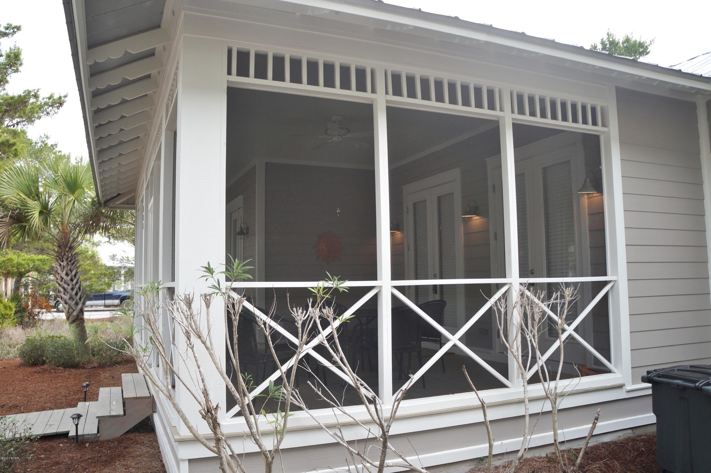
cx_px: 356
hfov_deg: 67.4
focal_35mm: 27
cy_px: 236
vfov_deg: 47.9
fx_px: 533
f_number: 4.5
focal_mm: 18
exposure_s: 1/200
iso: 100
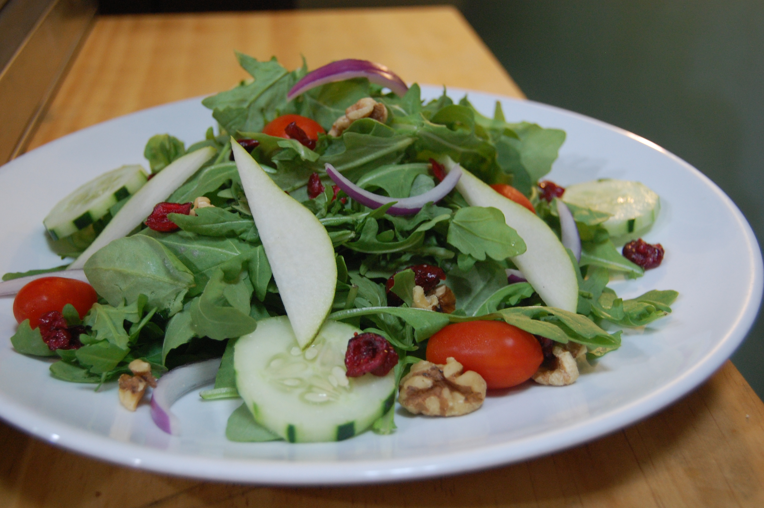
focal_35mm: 46
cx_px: 382
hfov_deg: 42.4
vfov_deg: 28.9
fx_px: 986
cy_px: 254
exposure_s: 1/25
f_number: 4.5
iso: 800
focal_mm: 31
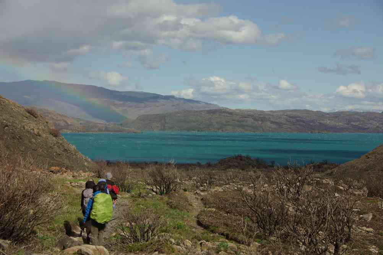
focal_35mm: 82
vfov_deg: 16.5
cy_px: 128
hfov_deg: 24.6
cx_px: 192
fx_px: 877
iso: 100
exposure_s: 1/350
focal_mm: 55
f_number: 9.5
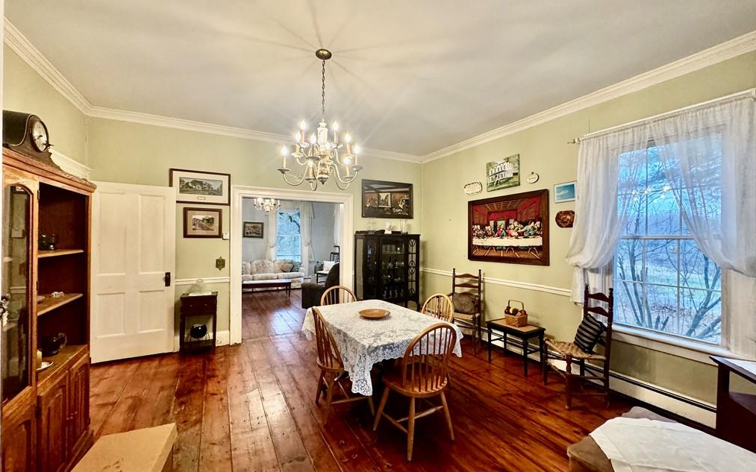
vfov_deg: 74.8
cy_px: 239
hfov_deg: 101.5
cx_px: 377
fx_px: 309
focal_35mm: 15
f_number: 2.2
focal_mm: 2.22
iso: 320
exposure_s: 1/60
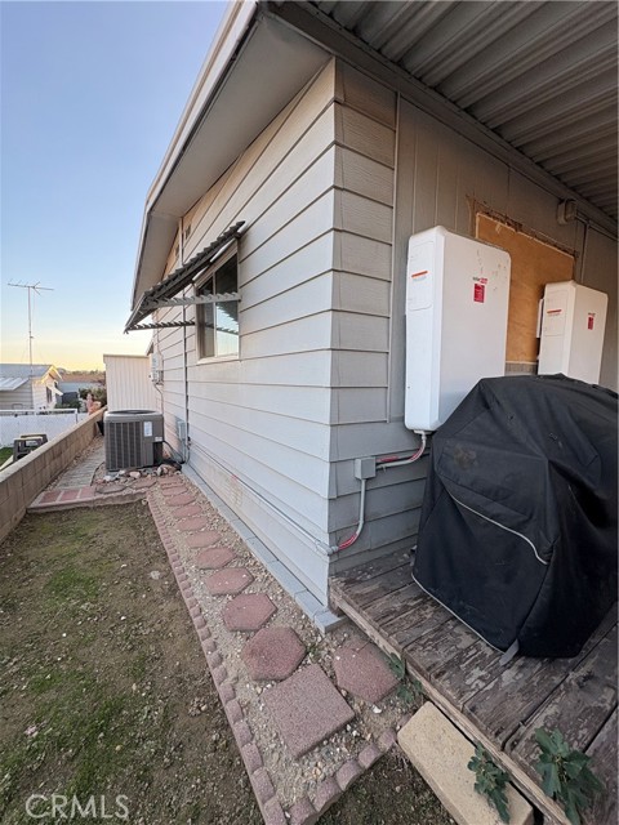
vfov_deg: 102.1
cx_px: 310
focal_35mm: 14
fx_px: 334
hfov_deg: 85.7
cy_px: 412
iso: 50
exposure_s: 1/99
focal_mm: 2.22
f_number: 2.2
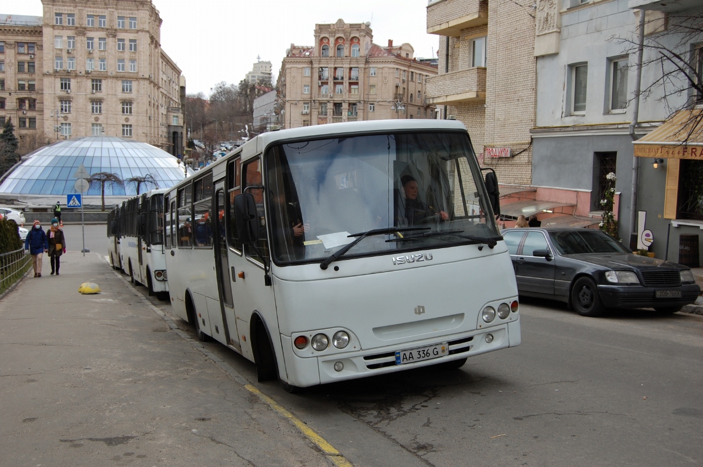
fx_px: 761
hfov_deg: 49.6
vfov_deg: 34.2
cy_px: 234
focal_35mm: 39
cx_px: 352
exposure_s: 1/160
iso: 200
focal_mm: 26
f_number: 6.3
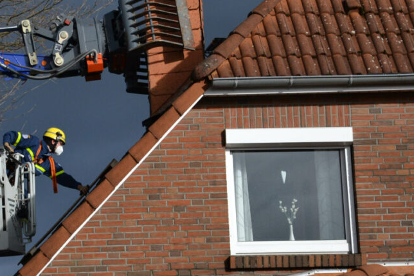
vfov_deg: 7.6
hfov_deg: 11.4
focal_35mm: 180
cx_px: 96
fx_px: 2069
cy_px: 118
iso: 400
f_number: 5.3
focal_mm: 66
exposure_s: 1/1600
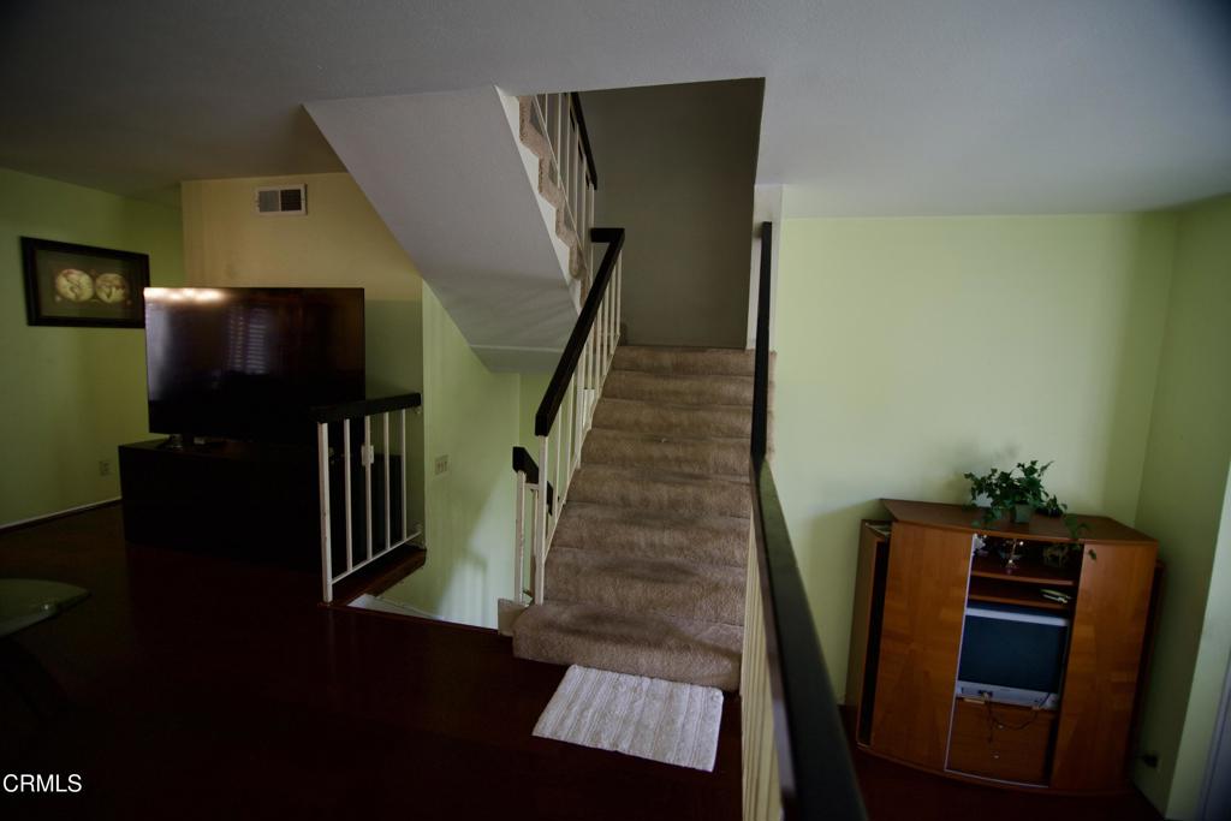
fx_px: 547
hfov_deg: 96.7
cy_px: 410
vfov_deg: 73.8
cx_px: 616
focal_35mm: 16
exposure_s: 1/160
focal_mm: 16
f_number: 2.8
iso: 800
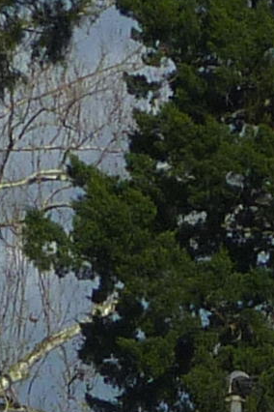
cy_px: 818
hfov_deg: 4.5
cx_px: 149
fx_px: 3493
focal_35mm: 306
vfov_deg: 6.5
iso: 100
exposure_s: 1/250
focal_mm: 5.5
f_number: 11
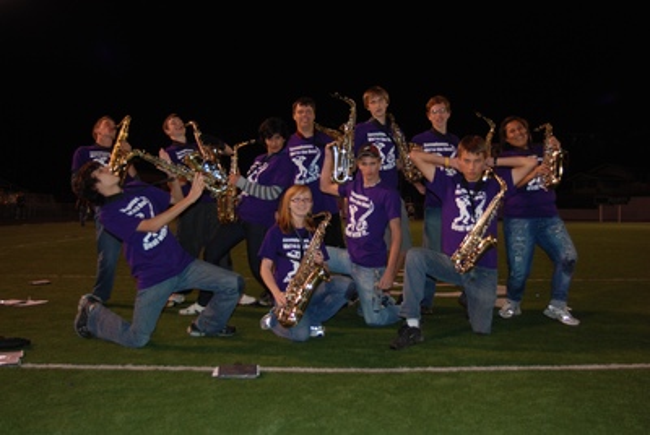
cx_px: 325
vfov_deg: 37.0
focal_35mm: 36
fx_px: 651
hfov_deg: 53.1
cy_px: 218
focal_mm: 24
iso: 200
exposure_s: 1/60
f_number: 4
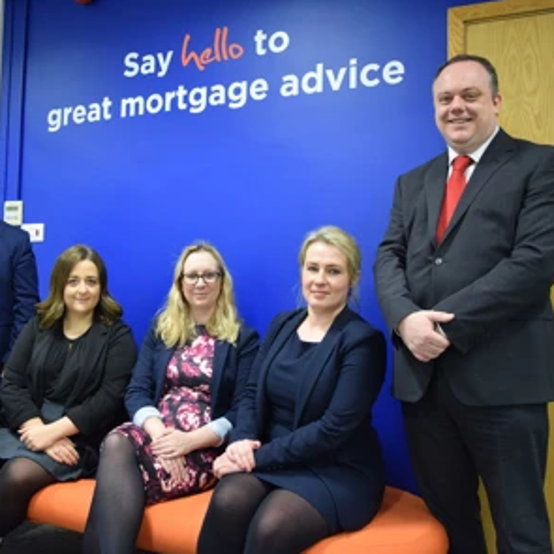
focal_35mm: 35
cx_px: 229
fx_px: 634
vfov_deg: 47.2
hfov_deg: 47.0
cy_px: 280
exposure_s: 1/60
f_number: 3.5
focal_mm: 18
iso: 900
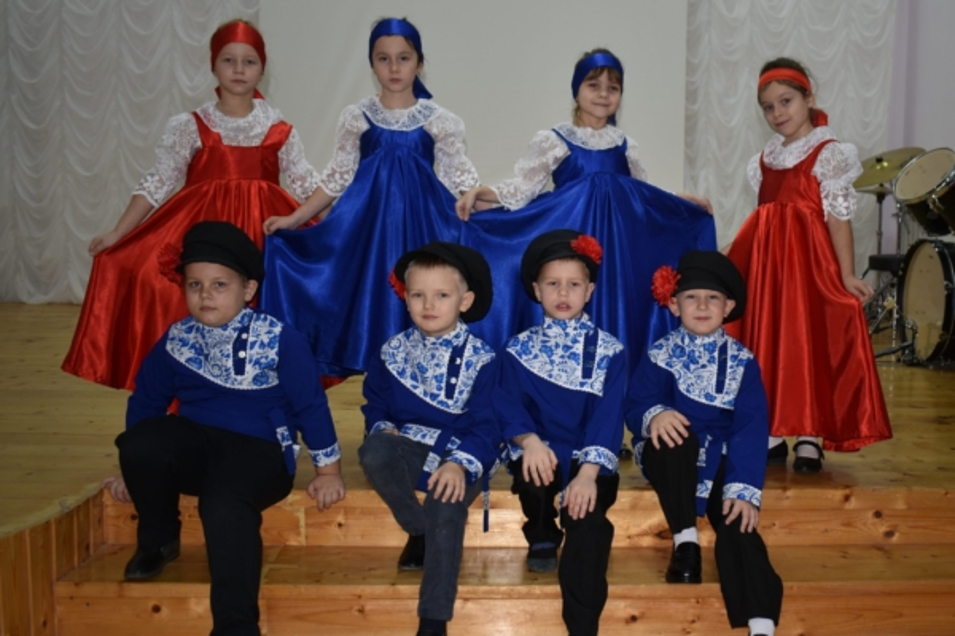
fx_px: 875
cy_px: 318
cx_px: 478
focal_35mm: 33
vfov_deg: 40.0
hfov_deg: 57.2
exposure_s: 1/60
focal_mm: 22
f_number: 3.8
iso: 100
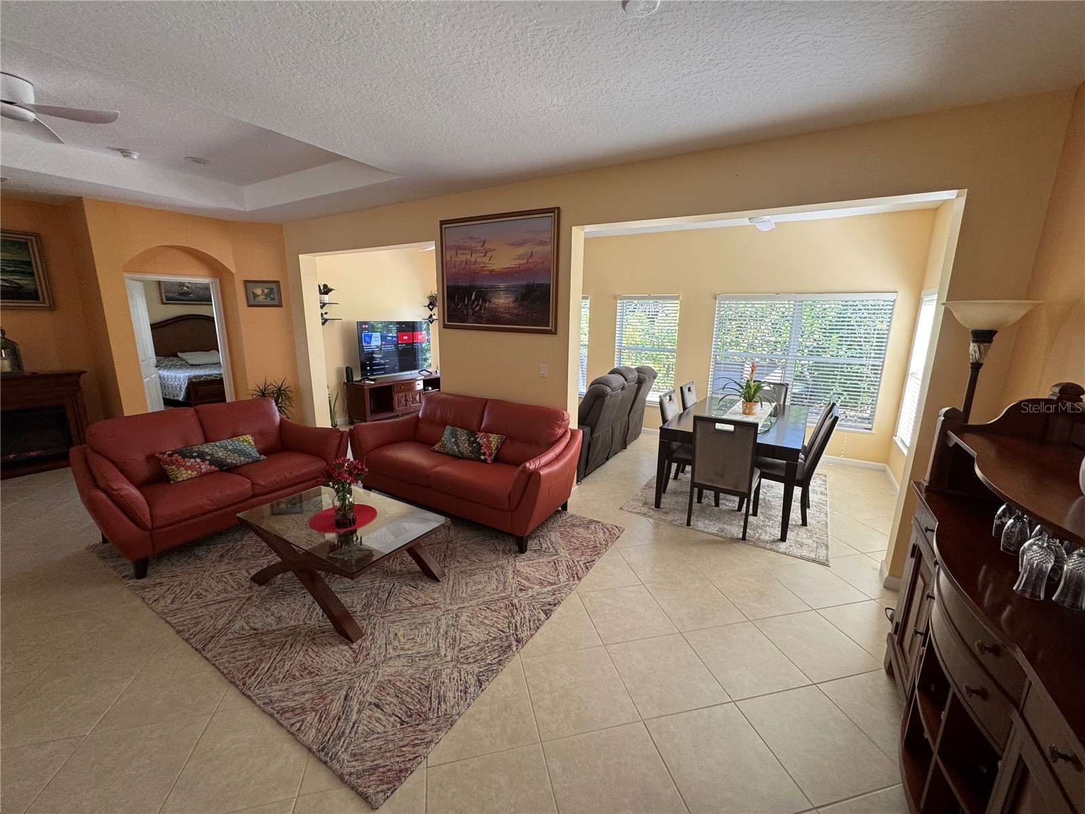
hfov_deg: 102.1
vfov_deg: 85.7
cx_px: 542
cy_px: 407
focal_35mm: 14
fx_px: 439
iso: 160
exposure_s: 1/99
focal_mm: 2.22
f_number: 2.2
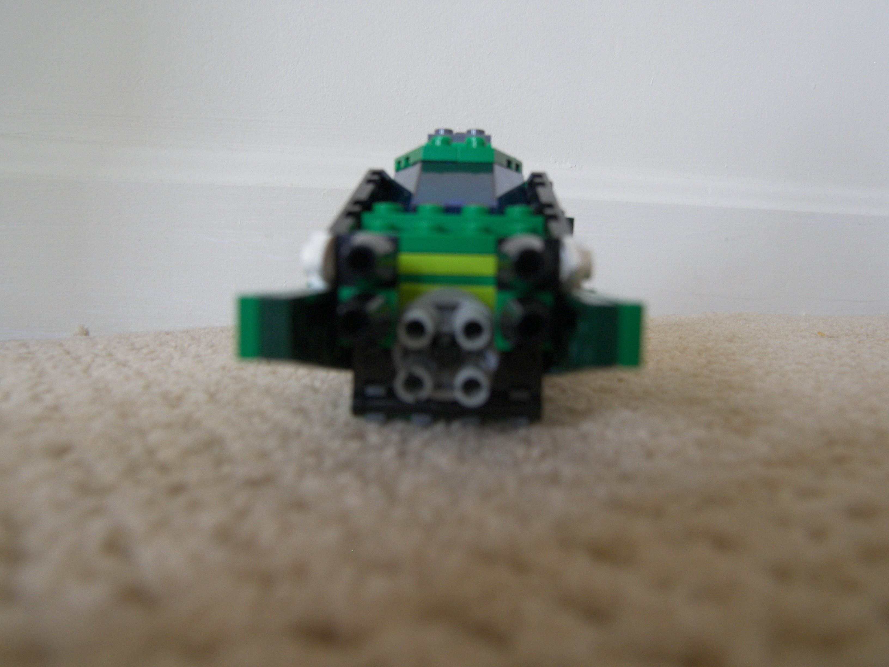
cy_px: 334
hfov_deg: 60.0
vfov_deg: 46.8
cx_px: 444
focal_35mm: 30
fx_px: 770
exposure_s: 1/3.2
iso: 100
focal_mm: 6.3
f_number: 3.2
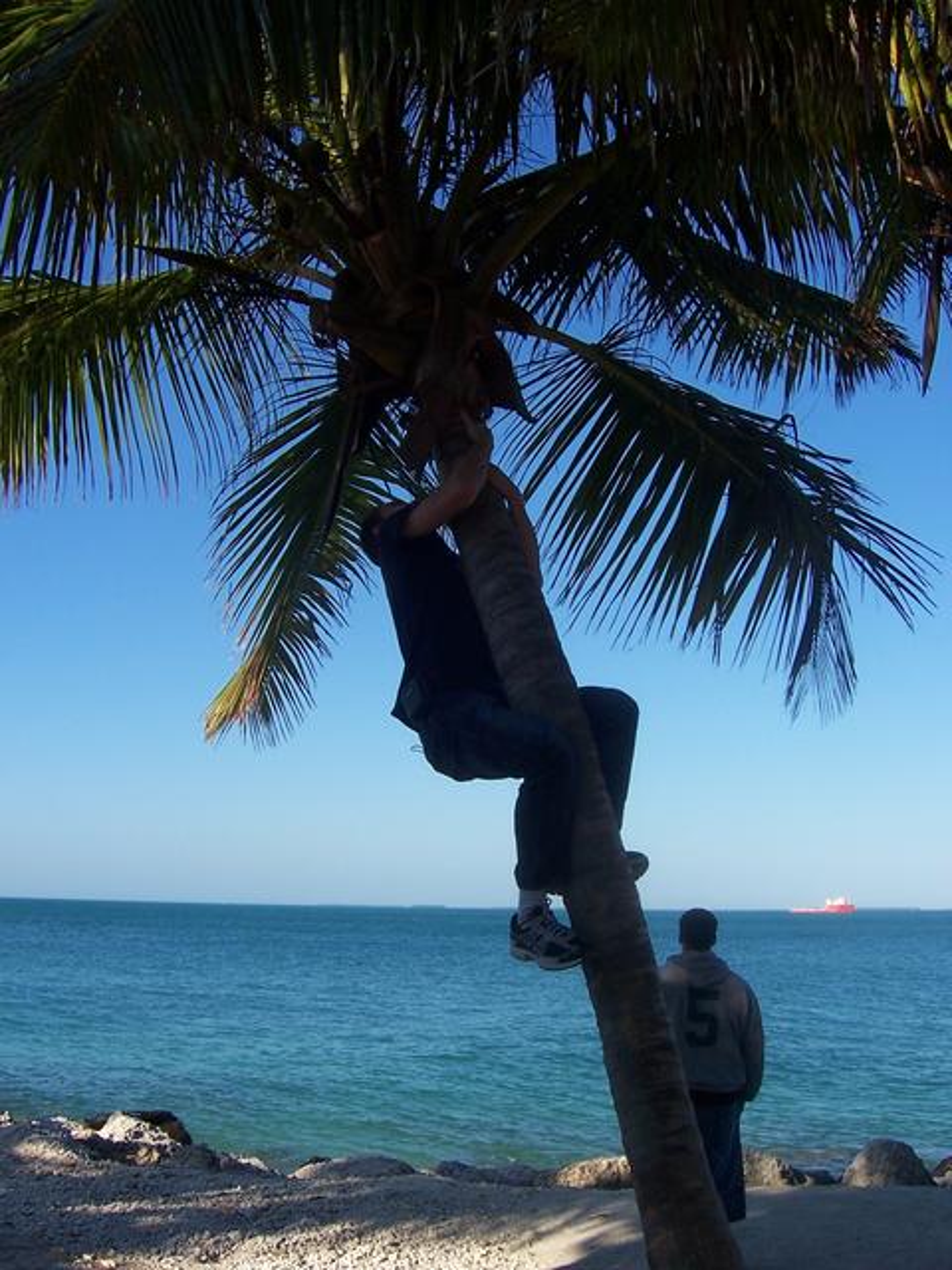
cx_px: 476
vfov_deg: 51.4
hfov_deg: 39.7
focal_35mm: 36
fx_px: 1320
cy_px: 635
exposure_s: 1/500
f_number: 4.8
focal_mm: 6
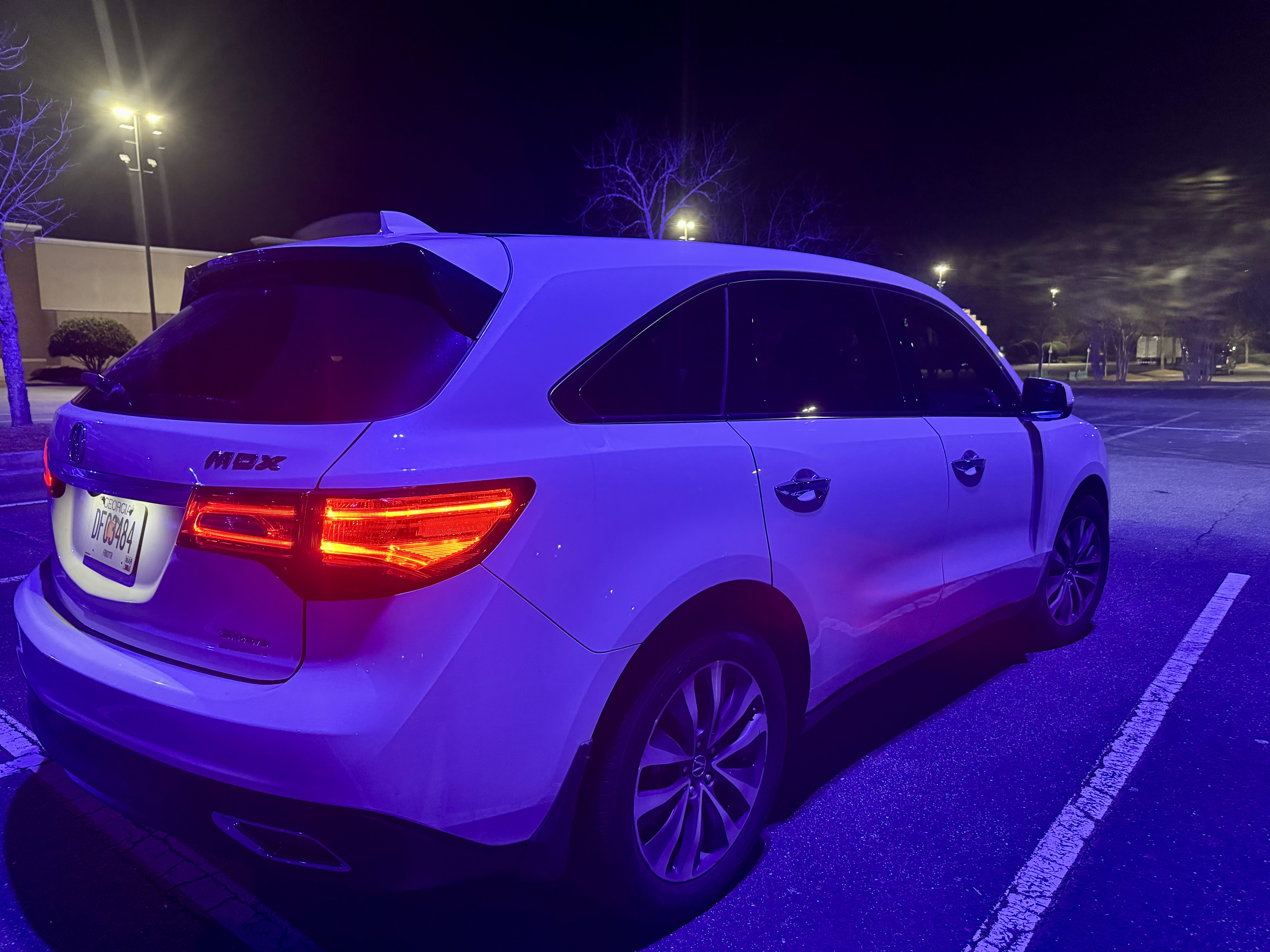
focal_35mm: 24
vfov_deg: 56.8
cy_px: 476
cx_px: 635
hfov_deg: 71.6
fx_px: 881
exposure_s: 1/47
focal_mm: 6.76
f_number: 1.78
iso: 800
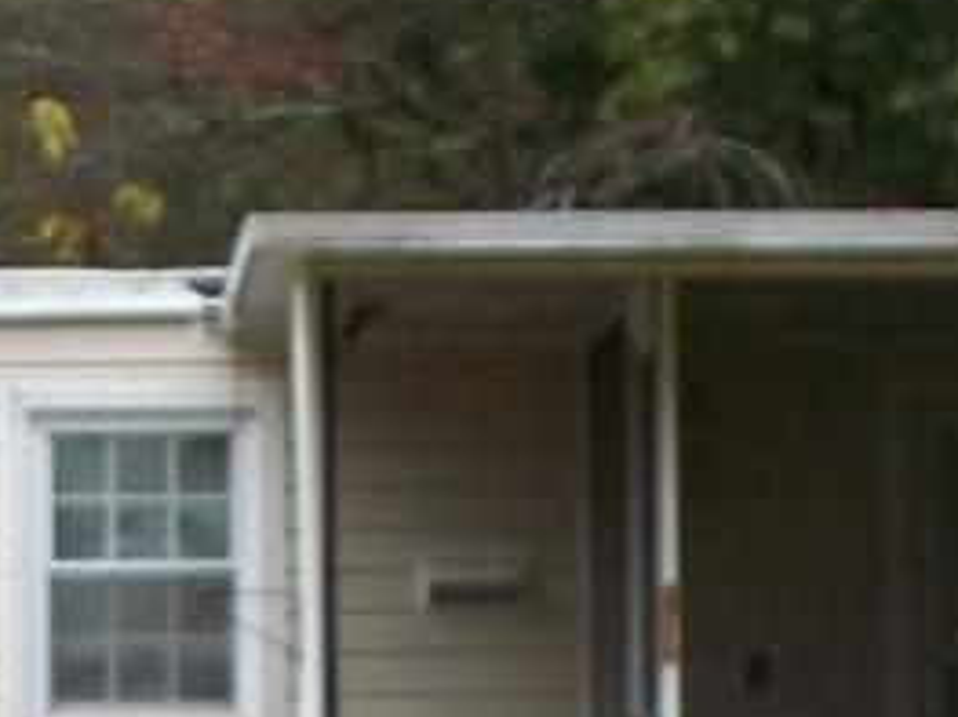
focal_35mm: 280
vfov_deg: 5.2
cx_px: 517
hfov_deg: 7.1
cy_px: 1343
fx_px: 7745
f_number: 2.8
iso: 64
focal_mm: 7.54
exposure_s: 1/200
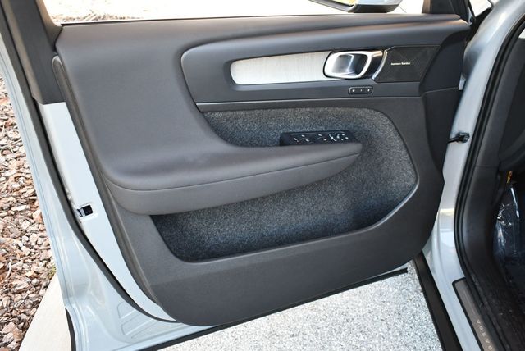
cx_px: 262
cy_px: 176
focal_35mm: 36
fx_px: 525
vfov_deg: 36.9
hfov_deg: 53.1
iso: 800
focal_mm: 18
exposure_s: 1/200
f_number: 3.5
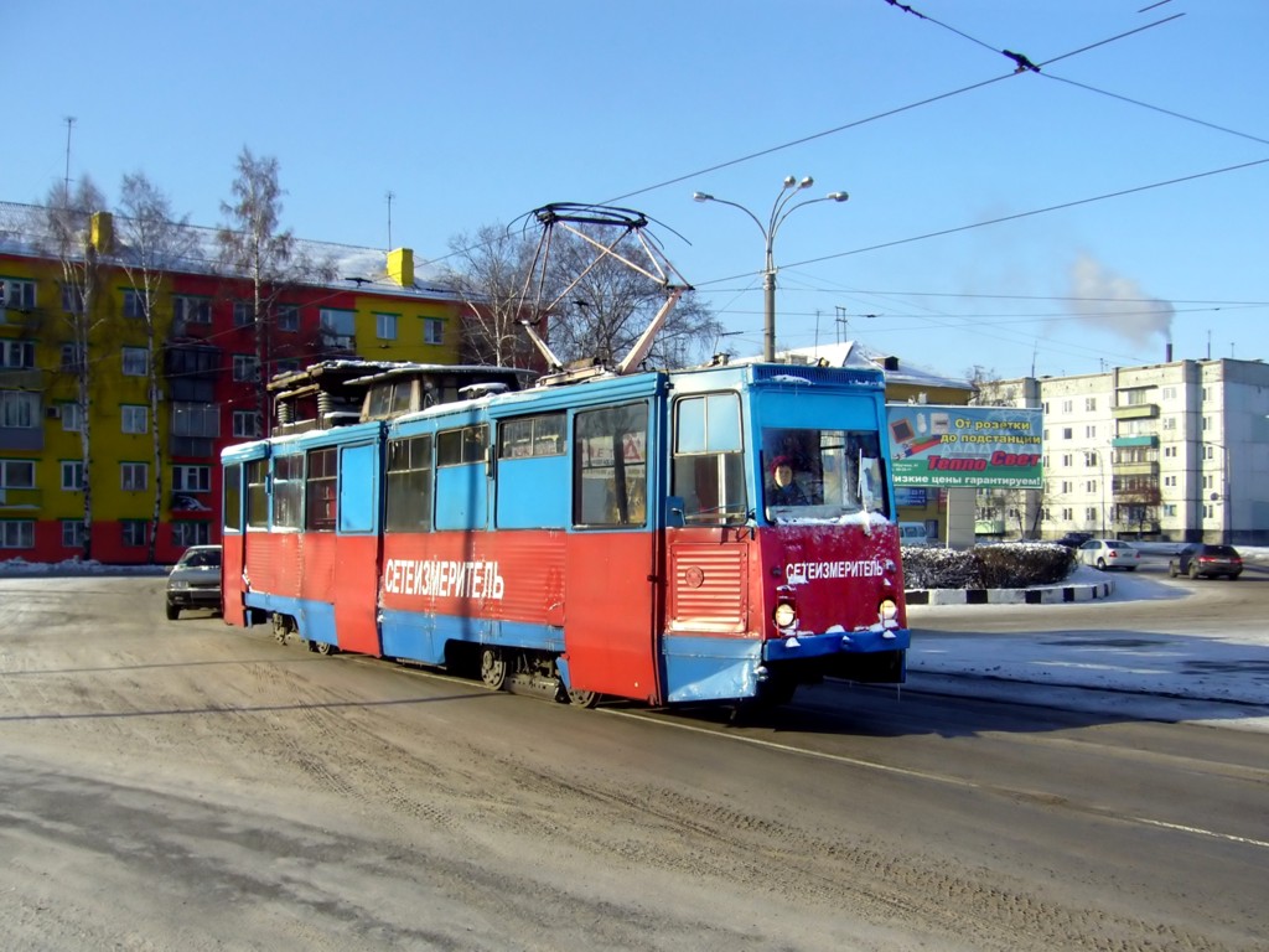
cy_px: 476
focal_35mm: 35
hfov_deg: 52.6
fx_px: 1283
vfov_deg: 40.7
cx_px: 634
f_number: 5.6
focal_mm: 5.8
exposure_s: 1/250
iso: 80
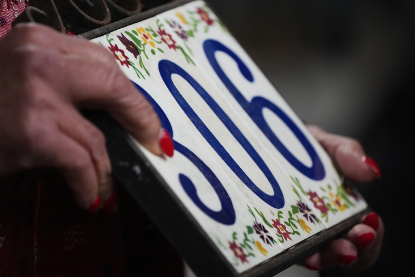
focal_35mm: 400
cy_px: 138
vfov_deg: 3.4
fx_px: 4611
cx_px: 208
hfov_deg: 5.2
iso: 4000
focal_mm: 400
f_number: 5.6
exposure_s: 1/200
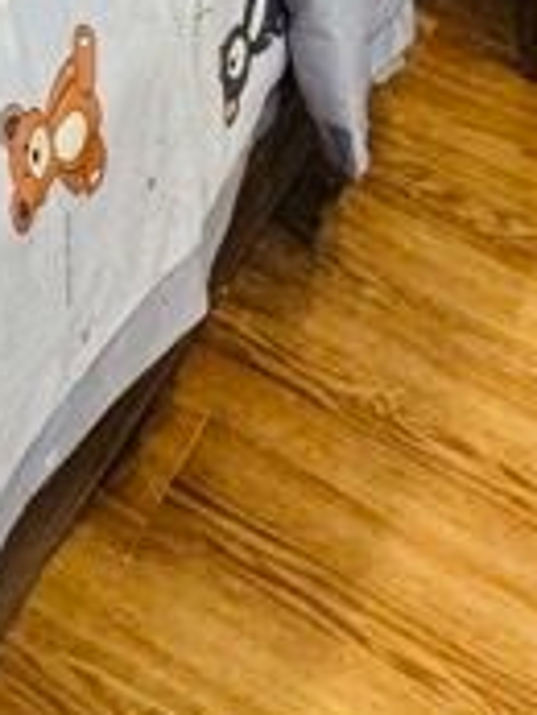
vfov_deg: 14.6
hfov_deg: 17.3
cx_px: -25
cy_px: -1013
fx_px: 1715
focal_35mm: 83
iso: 160
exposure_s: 1/50
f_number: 2.2
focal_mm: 2.22
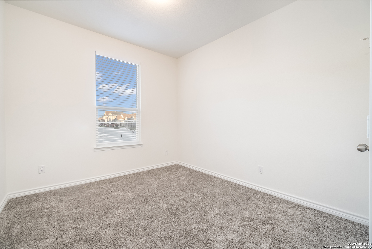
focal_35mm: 15
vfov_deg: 77.4
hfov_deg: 100.4
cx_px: 186
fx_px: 155
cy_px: 124
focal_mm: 10
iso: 400
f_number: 7.1
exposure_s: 1/30
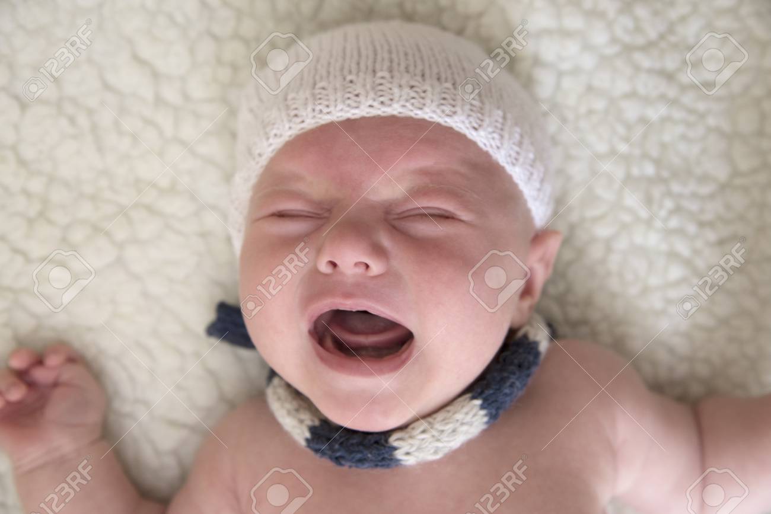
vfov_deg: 27.0
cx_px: 386
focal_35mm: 50
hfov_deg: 39.6
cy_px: 257
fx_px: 1071
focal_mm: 50
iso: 900
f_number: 5
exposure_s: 1/160
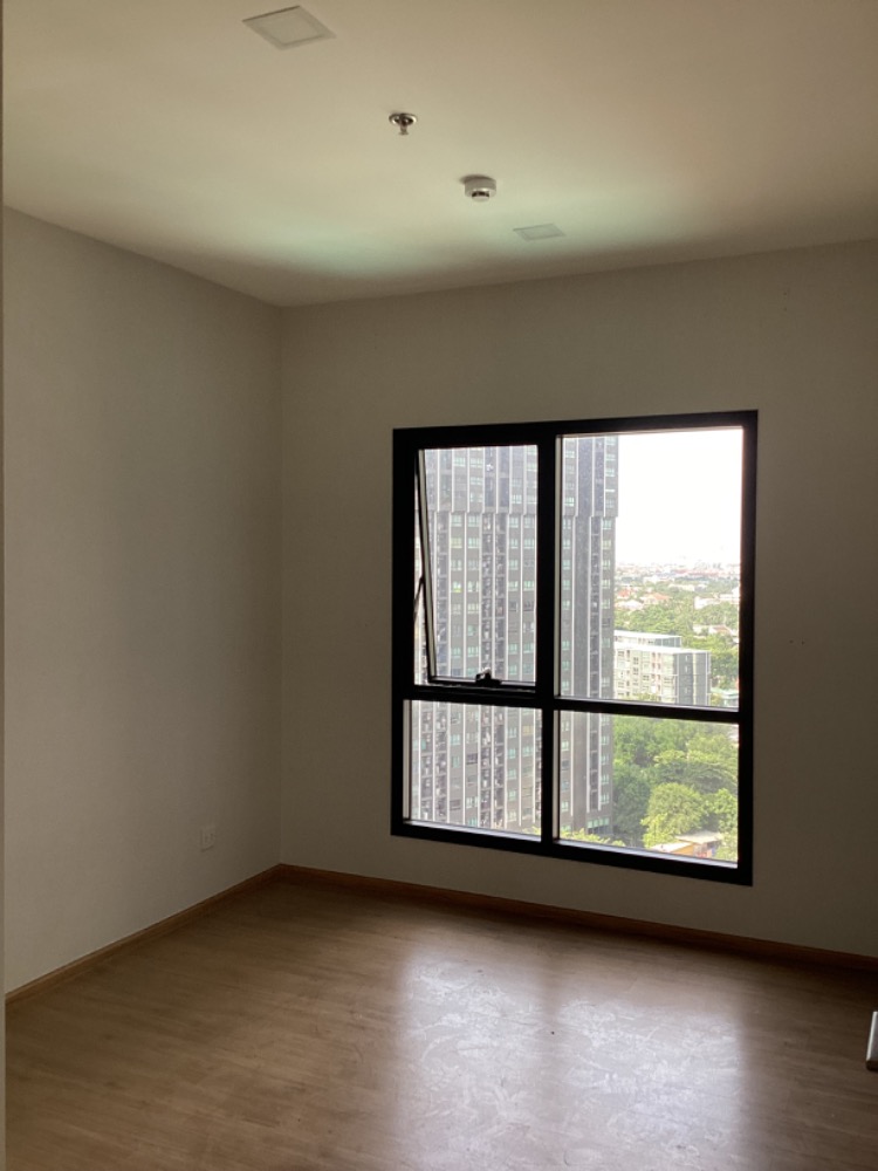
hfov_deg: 45.4
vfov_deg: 58.4
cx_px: 439
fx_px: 1048
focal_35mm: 31
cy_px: 586
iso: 64
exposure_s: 1/120
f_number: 2.4
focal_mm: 3.3
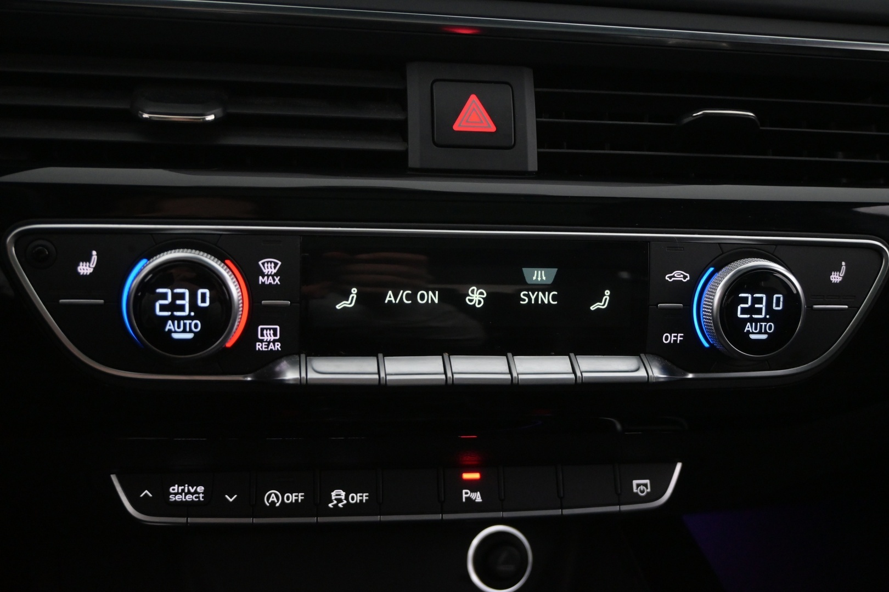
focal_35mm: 39
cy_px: 296
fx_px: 963
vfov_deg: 34.2
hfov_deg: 49.6
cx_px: 444
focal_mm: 26
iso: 2500
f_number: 4.5
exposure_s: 1/50
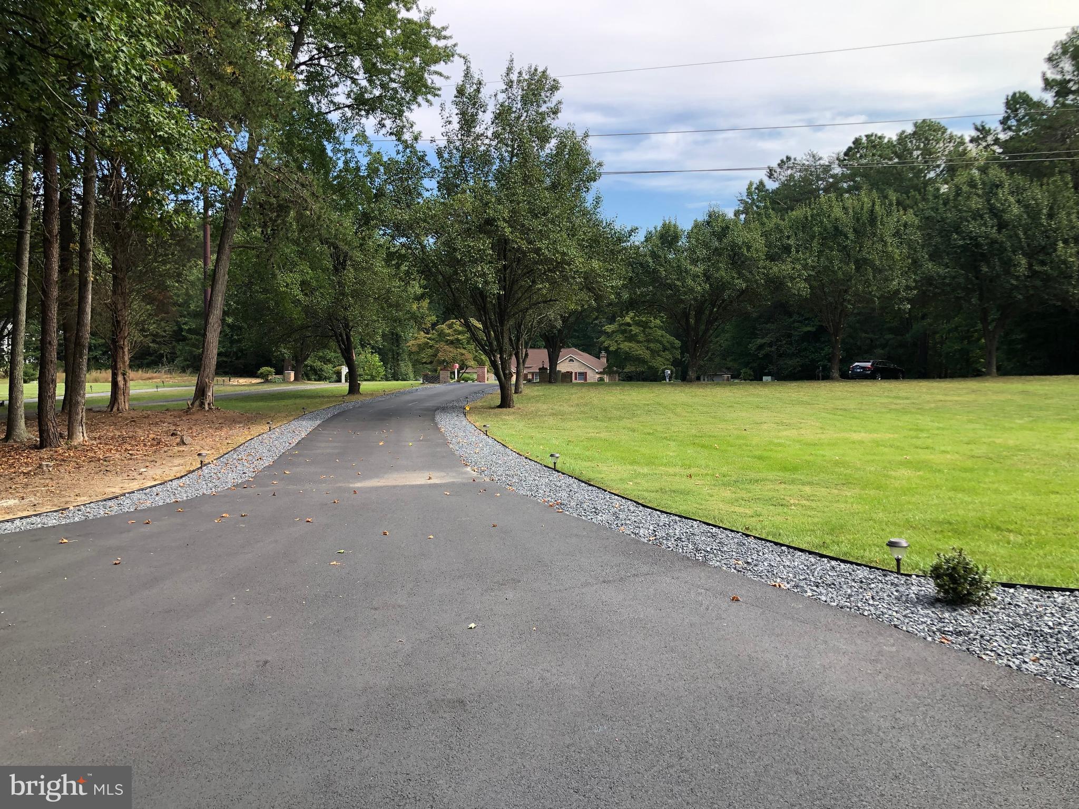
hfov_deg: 63.4
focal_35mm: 28
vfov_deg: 49.7
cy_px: 404
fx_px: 873
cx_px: 540
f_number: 1.8
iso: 20
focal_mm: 3.99
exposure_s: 1/369
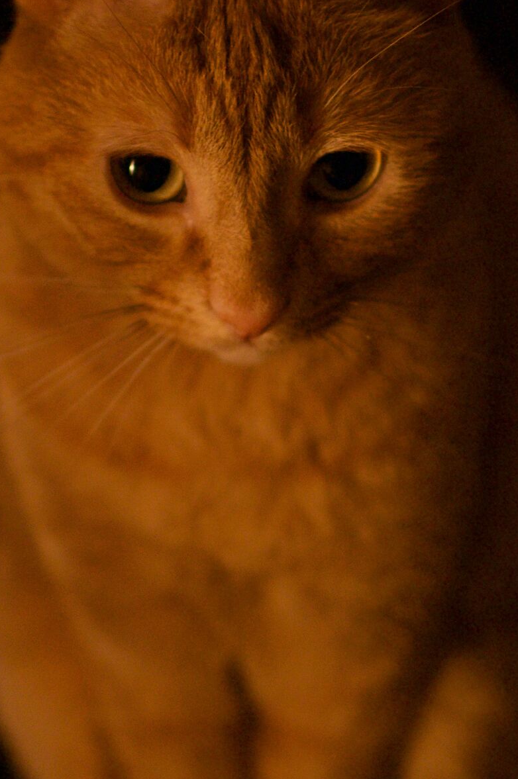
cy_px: 355
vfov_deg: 19.1
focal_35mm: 107
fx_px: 2315
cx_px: 227
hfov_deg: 12.8
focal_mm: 35
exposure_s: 1/60
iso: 400
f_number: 1.8
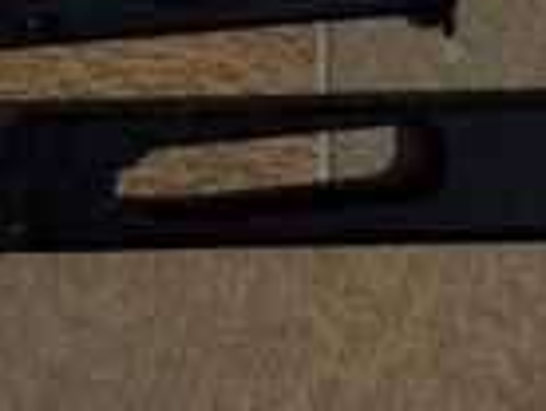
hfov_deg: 12.8
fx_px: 2417
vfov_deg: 9.7
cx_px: 123
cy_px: 16
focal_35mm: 153
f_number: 1.9
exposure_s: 1/25
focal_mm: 5.52
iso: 5520
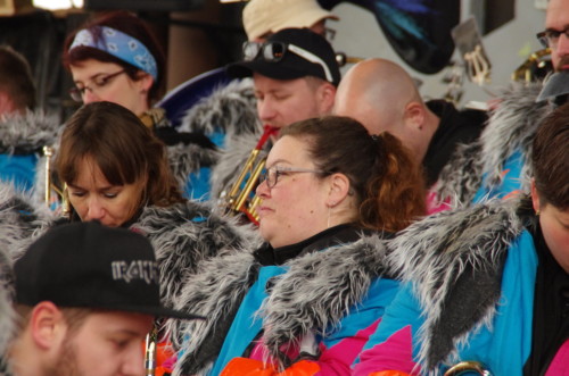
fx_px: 4731
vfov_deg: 4.6
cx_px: 284
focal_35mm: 300
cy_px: 188
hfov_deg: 6.9
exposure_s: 1/250
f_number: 7.1
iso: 3200
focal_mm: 200
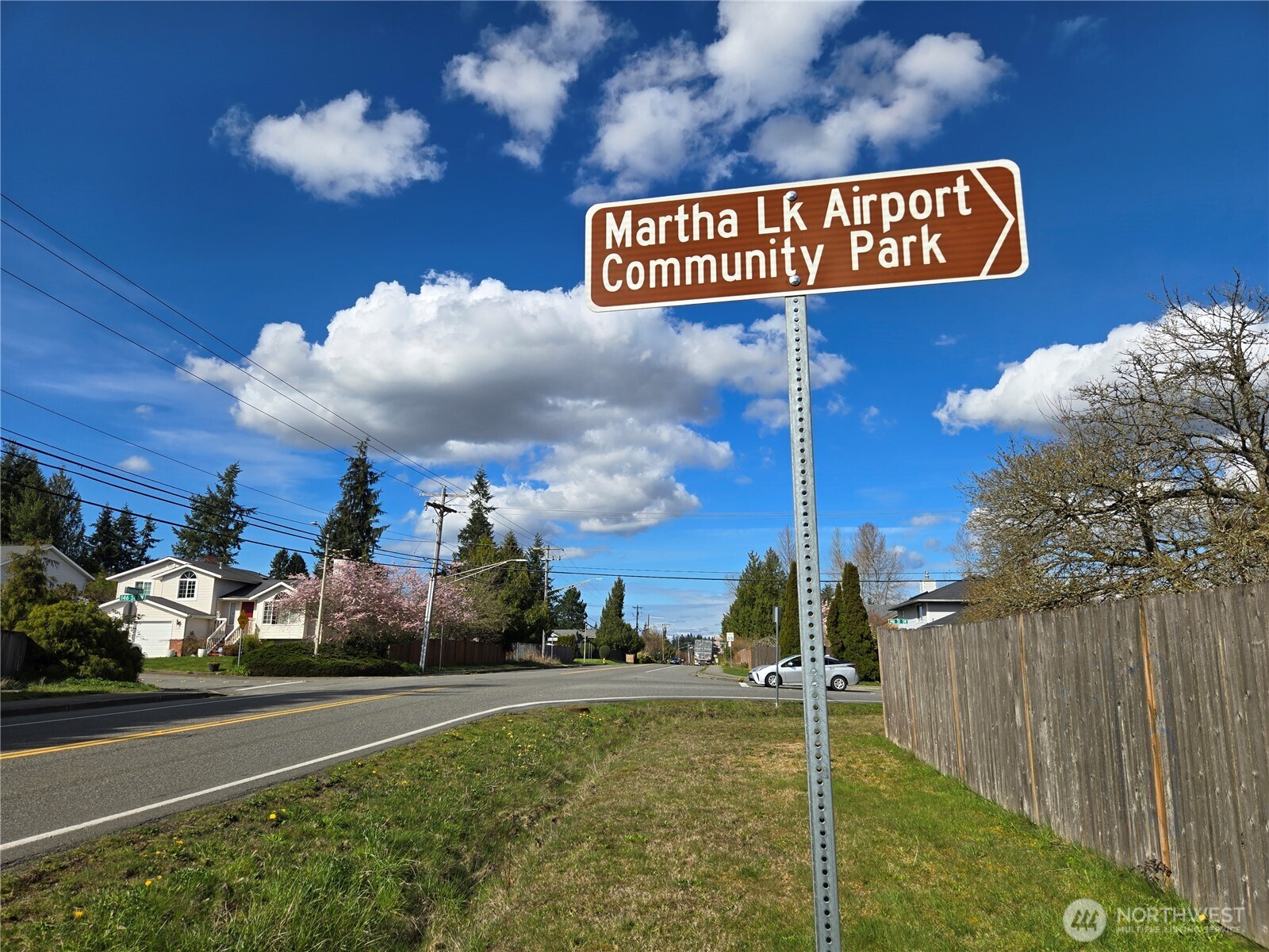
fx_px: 843
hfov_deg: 73.9
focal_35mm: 23
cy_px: 476
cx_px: 634
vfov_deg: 58.9
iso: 25
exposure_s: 1/2866
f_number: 1.8
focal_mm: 5.4
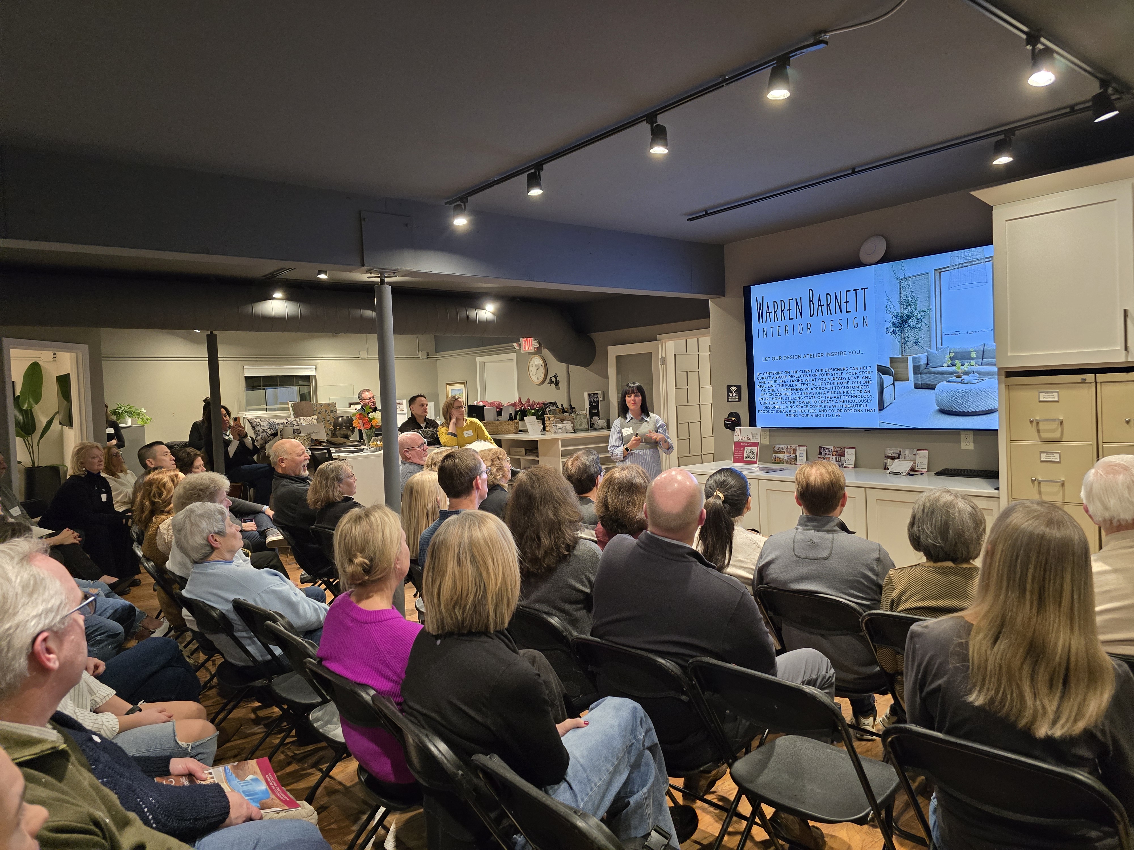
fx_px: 753
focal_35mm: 23
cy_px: 425
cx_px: 567
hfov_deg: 73.9
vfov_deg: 58.9
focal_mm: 6.3
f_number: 1.7
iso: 640
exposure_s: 1/120
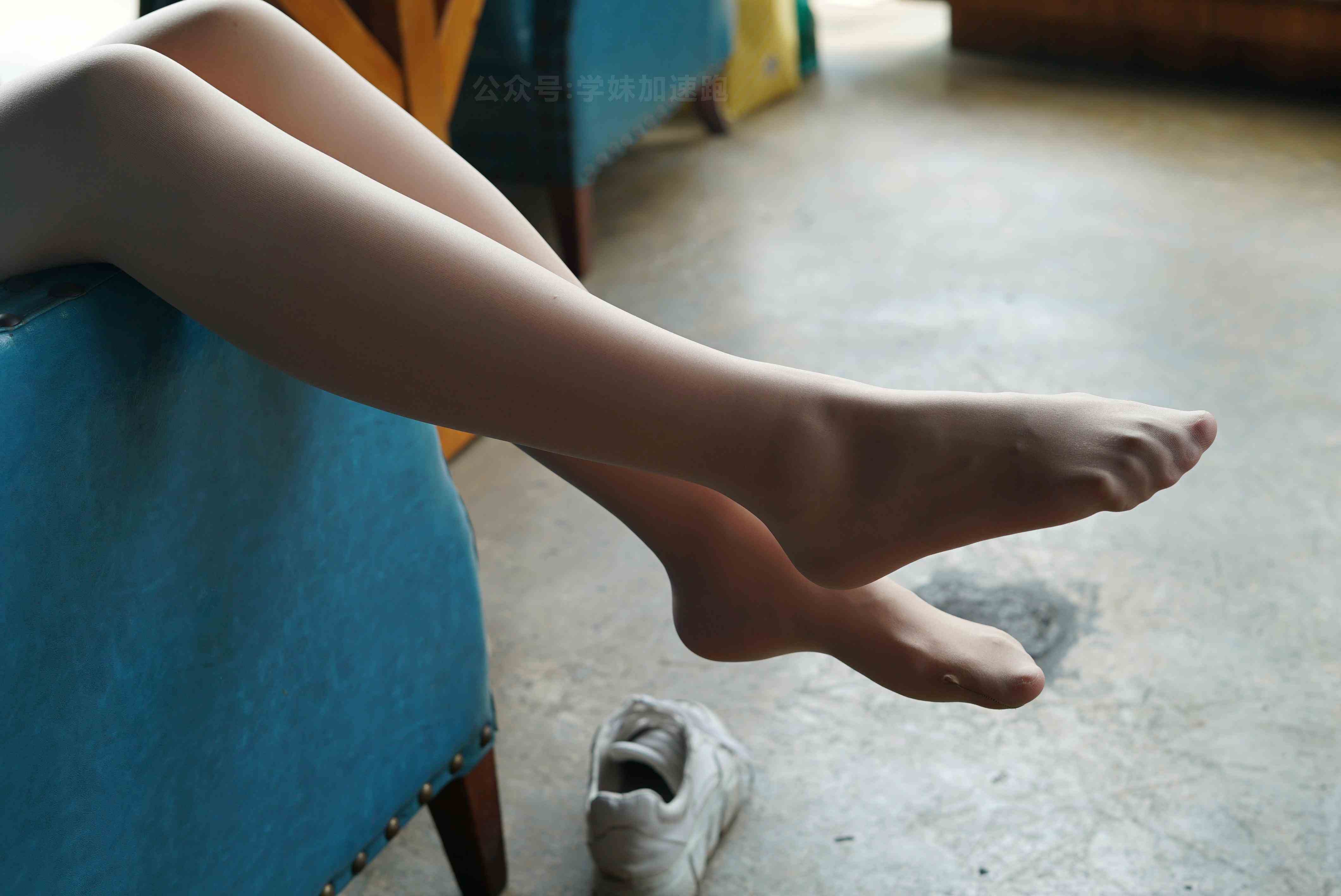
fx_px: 1863
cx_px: 670
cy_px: 448
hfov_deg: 39.6
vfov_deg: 27.0
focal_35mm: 50
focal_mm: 50
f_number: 5
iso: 250
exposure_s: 1/100
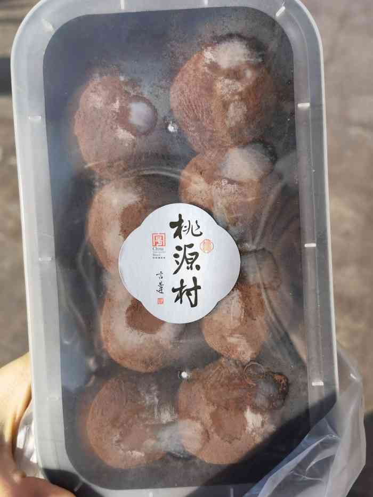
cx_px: 186
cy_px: 248
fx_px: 388
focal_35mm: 27
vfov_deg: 65.3
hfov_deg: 51.4
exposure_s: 1/2500
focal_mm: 6.67
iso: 50
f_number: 1.9
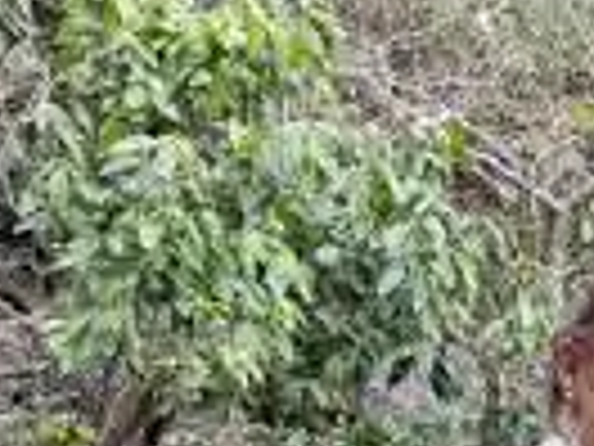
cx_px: 1040
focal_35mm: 152
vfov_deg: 9.8
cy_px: 302
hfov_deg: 12.0
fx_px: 2608
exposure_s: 1/100
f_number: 1.79
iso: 205
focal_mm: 4.74
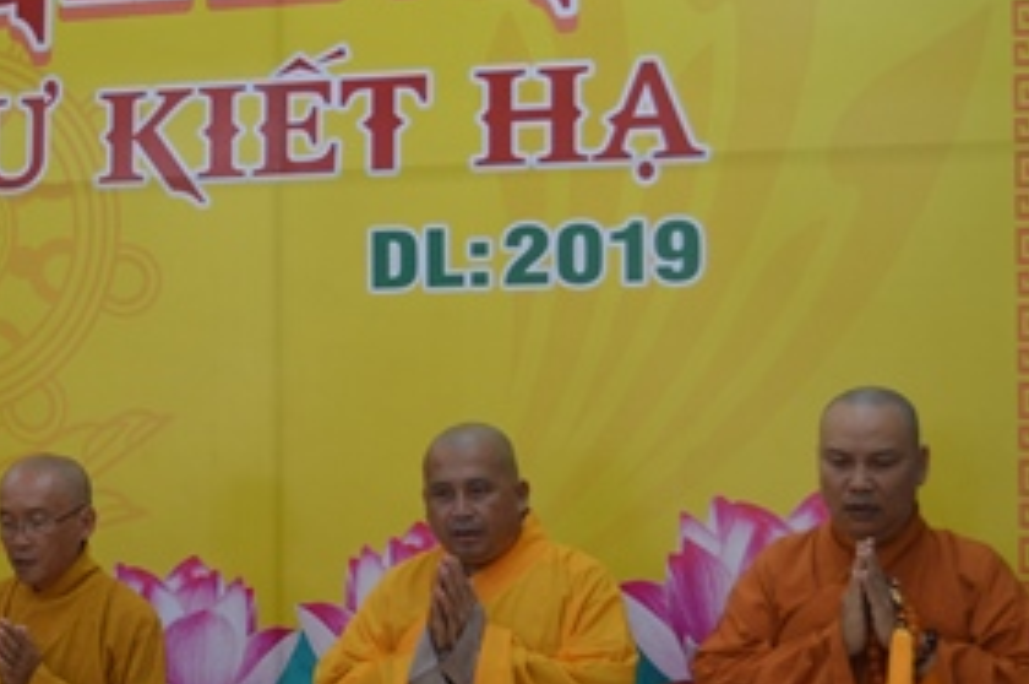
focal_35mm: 96
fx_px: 2741
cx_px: -48
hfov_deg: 20.4
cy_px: 327
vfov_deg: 14.2
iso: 400
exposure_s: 1/40
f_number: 4.5
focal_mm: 28
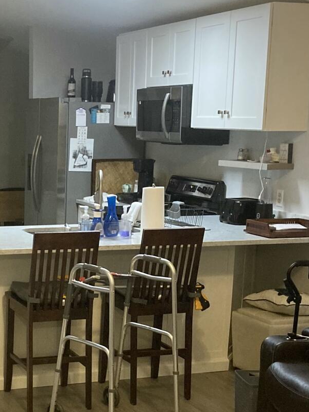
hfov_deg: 20.4
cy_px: 304
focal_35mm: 70
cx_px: 7
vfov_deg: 27.4
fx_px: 833
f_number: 1.8
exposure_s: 1/60
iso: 320
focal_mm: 3.99
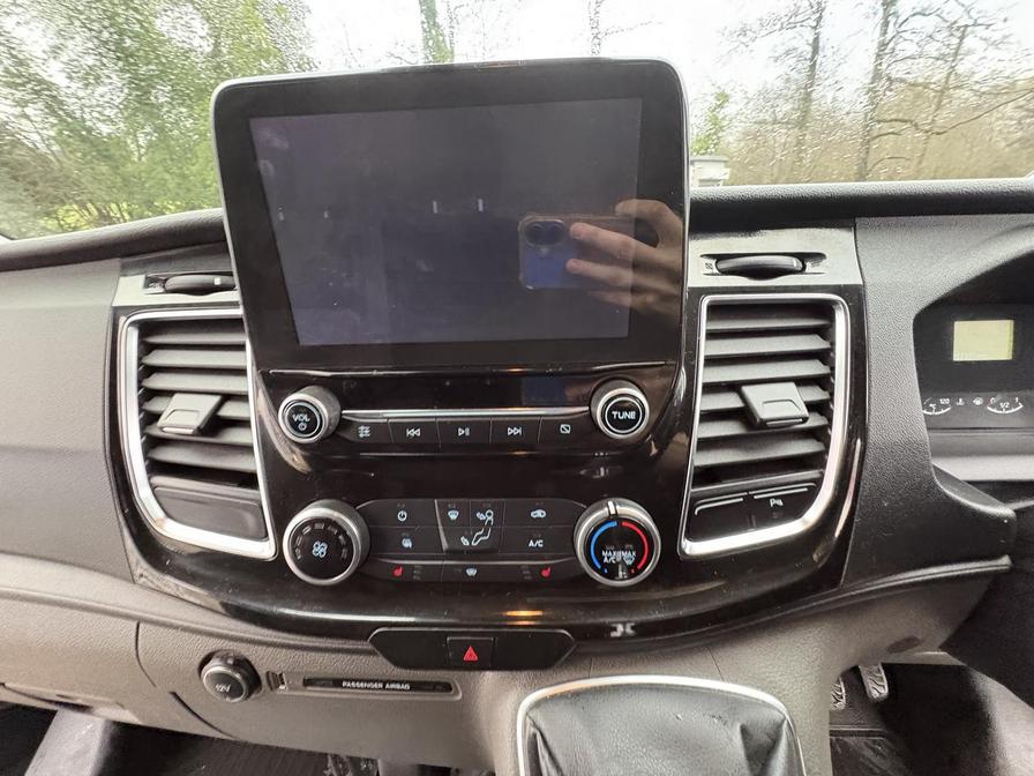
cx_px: 517
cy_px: 388
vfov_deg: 85.7
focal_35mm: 14
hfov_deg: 102.1
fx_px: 418
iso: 800
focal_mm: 2.22
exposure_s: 1/44
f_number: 2.2
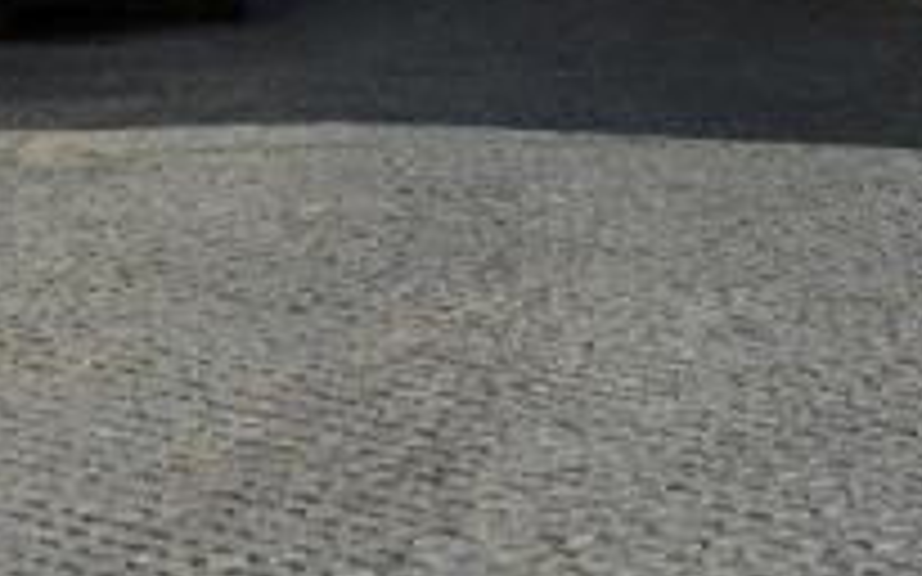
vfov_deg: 7.2
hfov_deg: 12.0
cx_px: 378
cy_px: -558
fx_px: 4396
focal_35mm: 175
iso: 160
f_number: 8
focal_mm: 44
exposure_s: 1/800
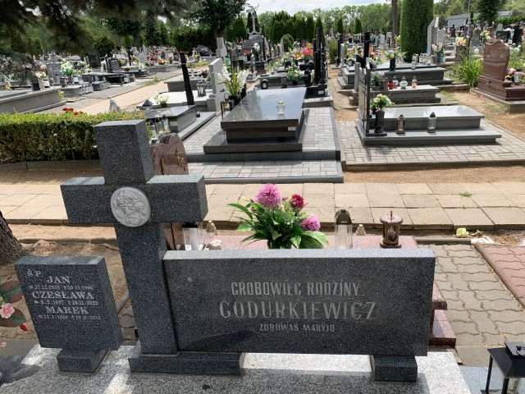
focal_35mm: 26
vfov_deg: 53.1
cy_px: 197
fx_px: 394
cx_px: 262
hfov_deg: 67.3
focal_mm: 4.25
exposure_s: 1/1350
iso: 25
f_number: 1.8
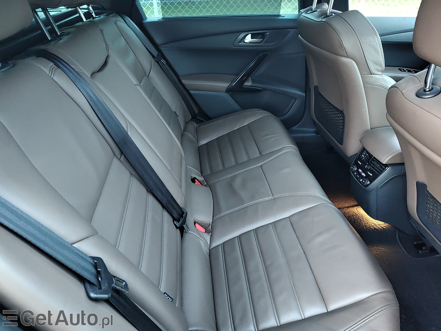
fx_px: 293
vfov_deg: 58.9
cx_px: 220
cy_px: 166
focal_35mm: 23
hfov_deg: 73.9
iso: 3450
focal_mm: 5.56
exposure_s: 1/25
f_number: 1.8
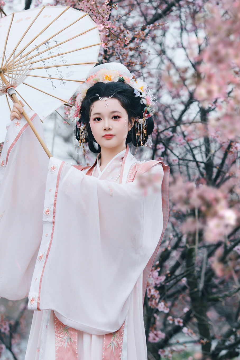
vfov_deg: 11.6
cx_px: 91
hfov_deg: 7.8
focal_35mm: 177
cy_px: 180
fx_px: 1771
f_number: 4
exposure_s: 1/125
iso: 100
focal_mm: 135
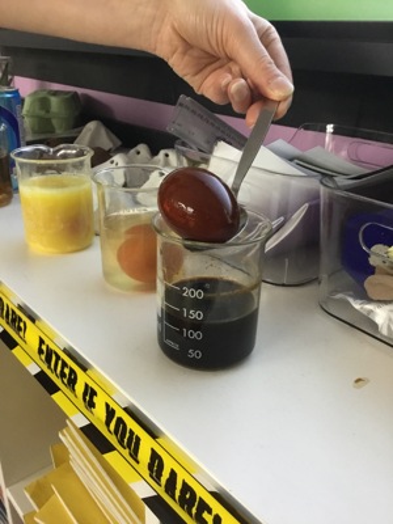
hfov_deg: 45.4
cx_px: 196
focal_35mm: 31
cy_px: 262
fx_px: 469
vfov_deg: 58.4
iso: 200
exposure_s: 1/20
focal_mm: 3.3
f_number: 2.4
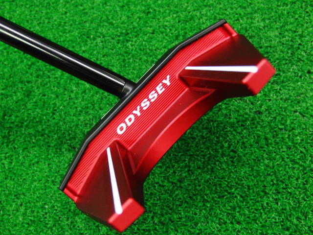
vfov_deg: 38.7
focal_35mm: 37
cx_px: 156
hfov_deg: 50.1
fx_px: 335
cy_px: 118
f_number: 3.6
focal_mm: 6.42
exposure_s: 1/25
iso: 400
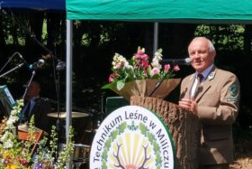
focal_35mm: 178
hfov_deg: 11.5
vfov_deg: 7.7
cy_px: 109
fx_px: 1247
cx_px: 143
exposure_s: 1/701
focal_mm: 14.46
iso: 50
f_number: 3.4
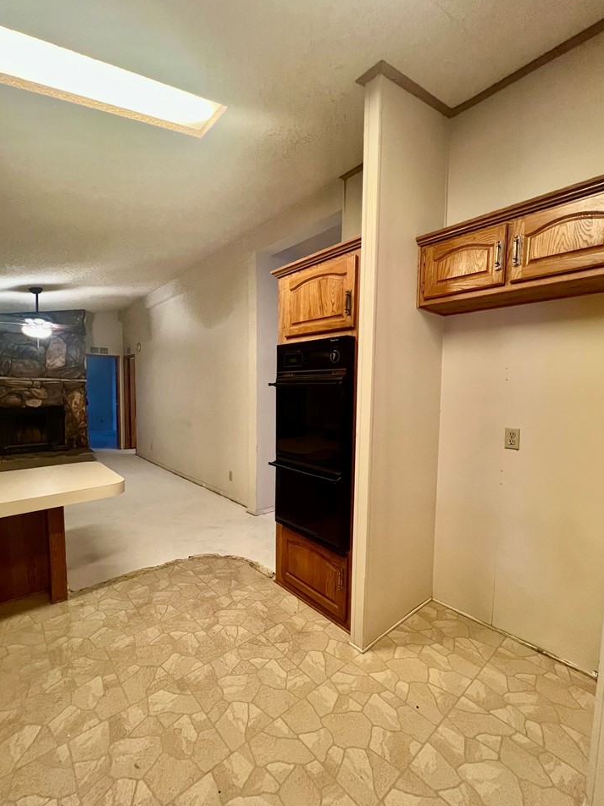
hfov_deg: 85.6
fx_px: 326
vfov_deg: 102.0
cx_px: 296
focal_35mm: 14
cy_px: 416
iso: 400
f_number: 1.8
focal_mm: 1.57
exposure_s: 1/60
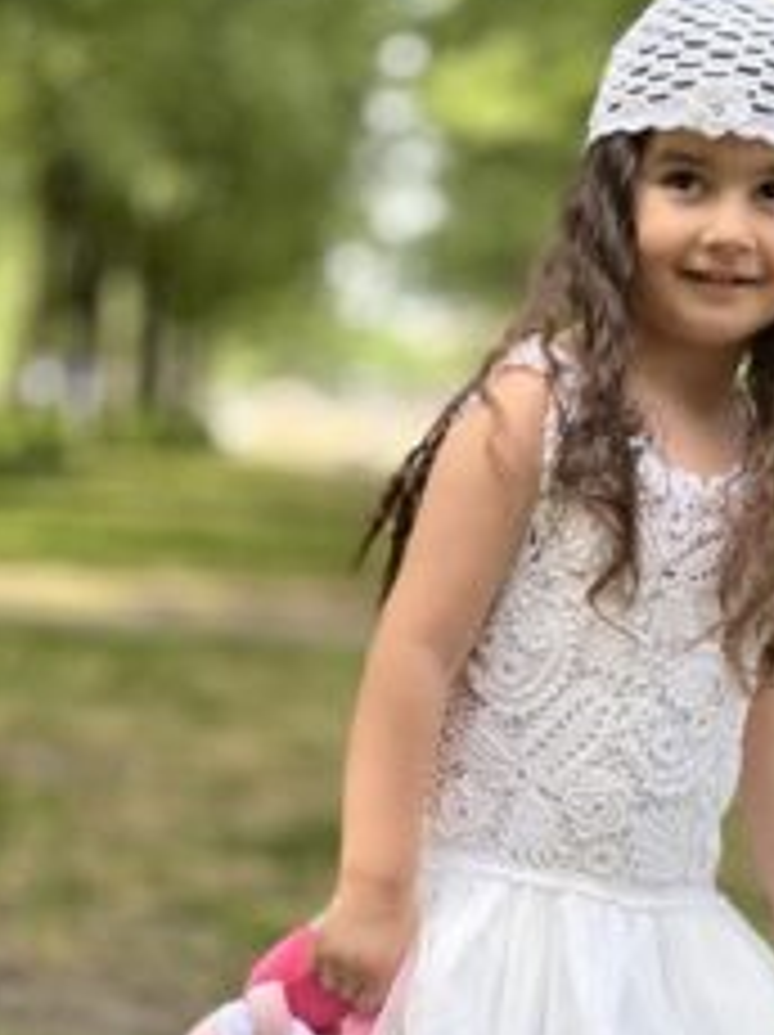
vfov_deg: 14.7
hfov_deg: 11.0
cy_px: 760
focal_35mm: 134
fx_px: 4002
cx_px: 567
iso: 40
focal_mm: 9
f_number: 2.8
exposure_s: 1/121
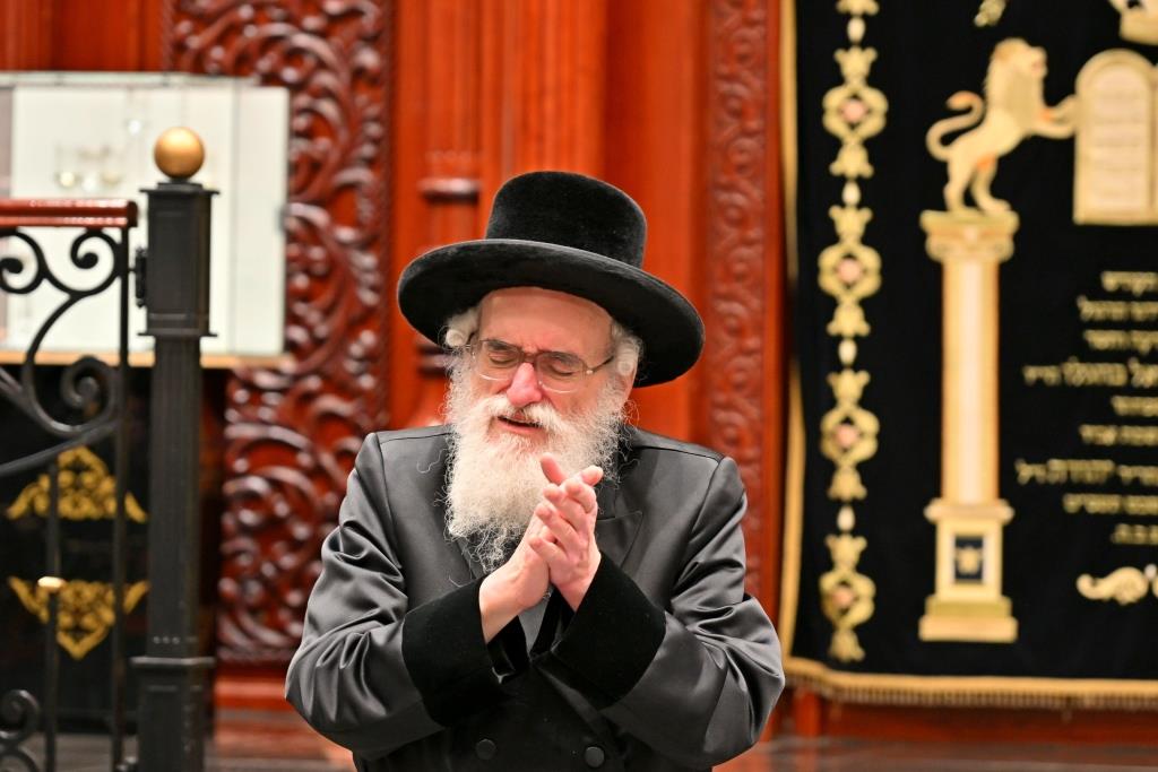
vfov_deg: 7.6
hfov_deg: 11.4
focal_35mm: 180
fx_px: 5790
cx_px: 579
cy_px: 386
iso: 500
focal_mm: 120
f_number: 4
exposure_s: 1/160
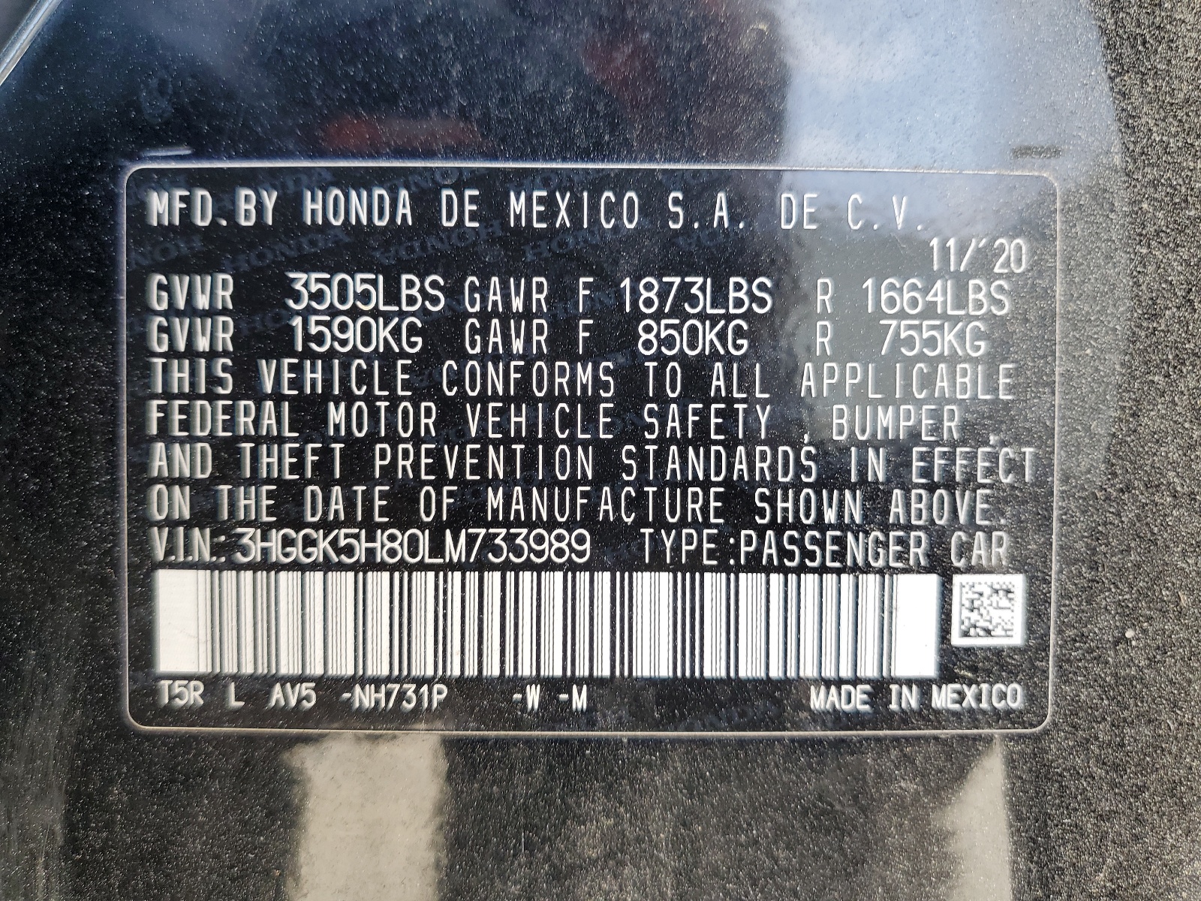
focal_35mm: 26
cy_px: 450
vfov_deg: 53.1
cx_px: 600
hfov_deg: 67.3
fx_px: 902
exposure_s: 1/120
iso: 53
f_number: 1.5
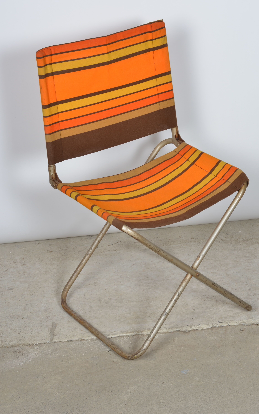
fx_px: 870
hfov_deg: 16.9
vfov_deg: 26.8
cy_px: 206
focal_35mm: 77
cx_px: 132
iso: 100
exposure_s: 1/125
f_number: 11
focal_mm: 50
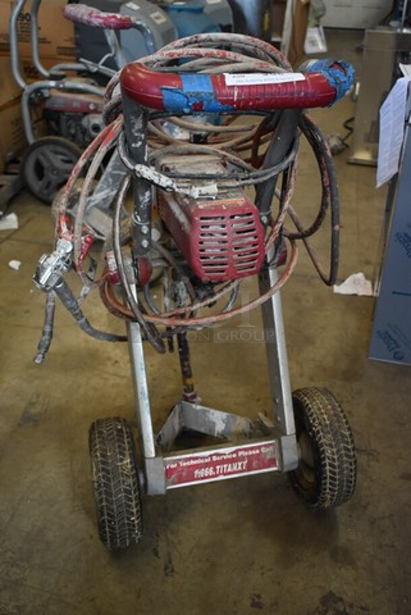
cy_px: 308
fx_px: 615
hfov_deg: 37.0
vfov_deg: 53.1
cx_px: 206
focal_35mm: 36
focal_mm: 24
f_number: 3.8
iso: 800
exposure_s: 1/160
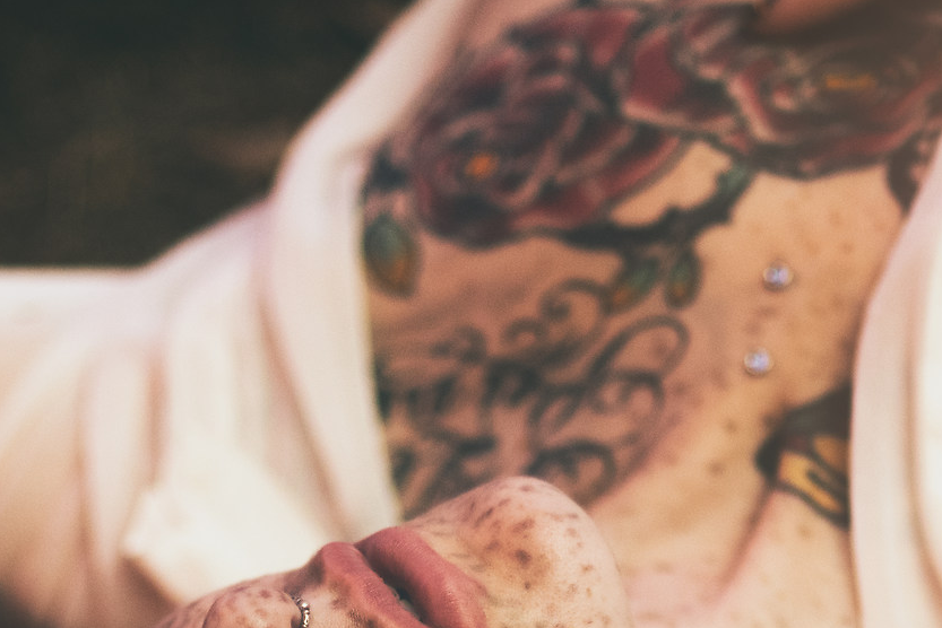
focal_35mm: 245
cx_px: 468
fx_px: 6413
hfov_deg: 8.4
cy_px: 839
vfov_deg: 5.6
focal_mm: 85
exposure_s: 1/100
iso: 1250
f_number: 1.8
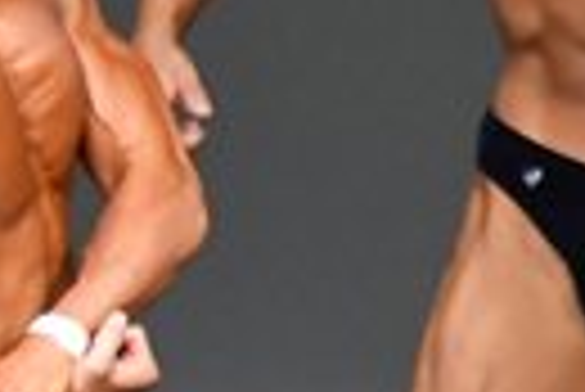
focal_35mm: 1874
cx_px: -938
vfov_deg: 0.7
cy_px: 505
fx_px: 30486
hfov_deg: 1.1
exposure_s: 1/400
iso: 5000
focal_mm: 210
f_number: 5.6
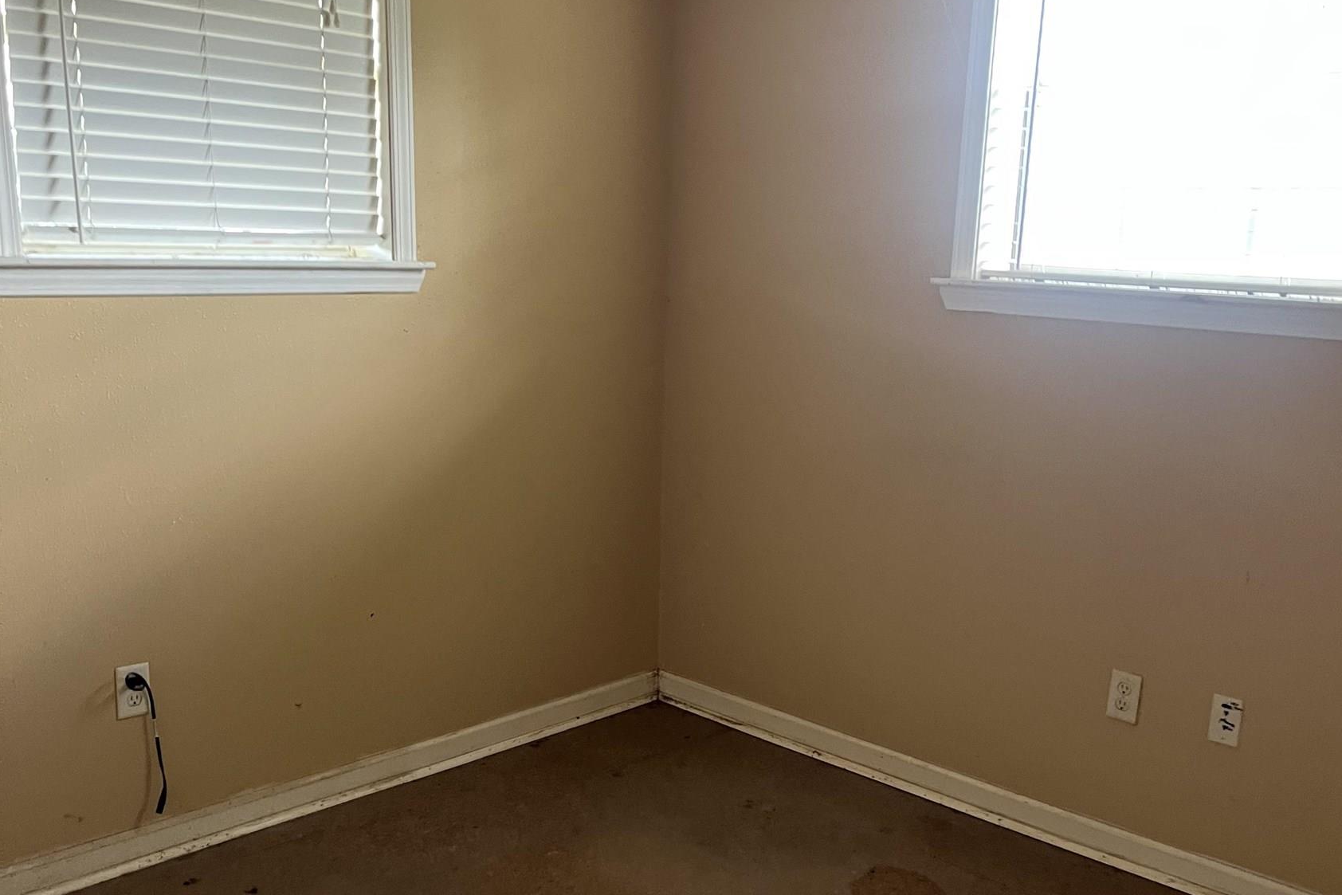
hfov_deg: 51.9
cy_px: 563
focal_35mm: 37
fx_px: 1379
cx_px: 685
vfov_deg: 35.7
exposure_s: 1/60
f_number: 1.6
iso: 320
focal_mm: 5.1
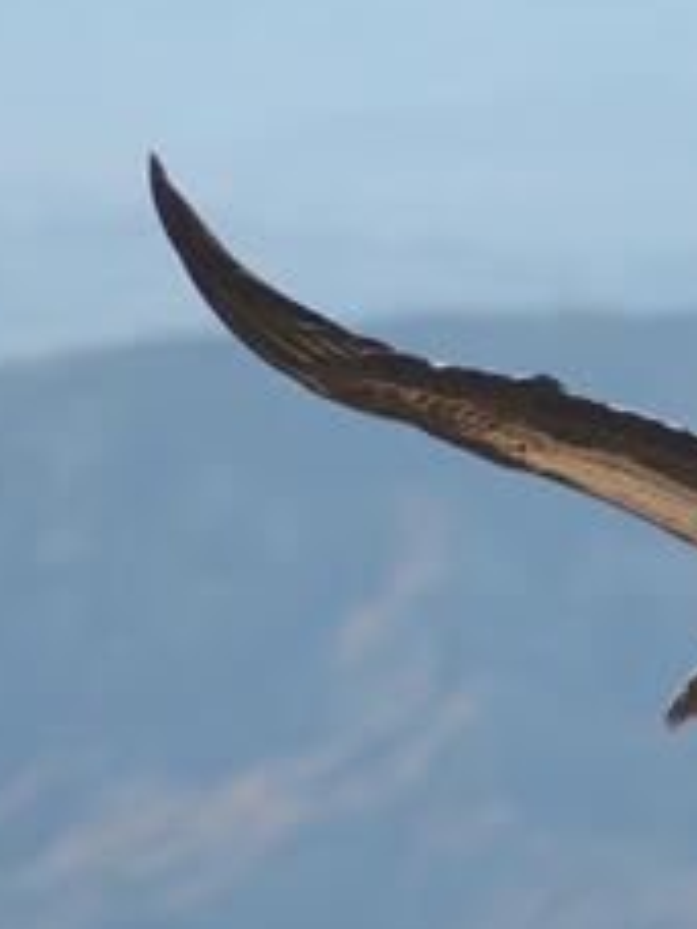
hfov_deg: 2.1
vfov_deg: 2.8
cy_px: 528
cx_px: 673
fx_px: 19357
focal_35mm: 721
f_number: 4.8
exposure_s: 1/1000
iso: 200
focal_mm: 190
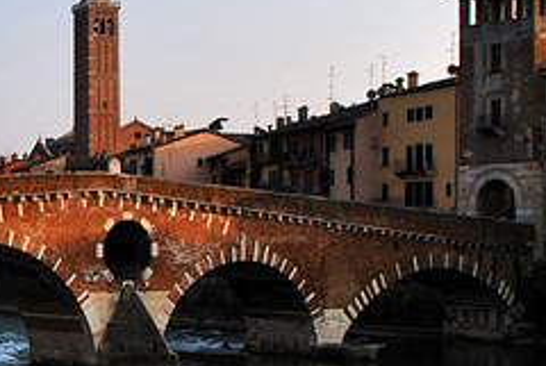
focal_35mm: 90
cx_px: -91
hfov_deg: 21.2
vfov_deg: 15.1
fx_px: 1368
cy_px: 342
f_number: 7.1
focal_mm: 18
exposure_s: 1/400
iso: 100
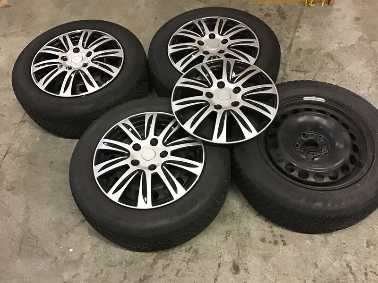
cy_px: 142
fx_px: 339
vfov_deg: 45.4
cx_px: 189
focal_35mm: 31
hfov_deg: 58.4
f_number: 2.4
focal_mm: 3.3
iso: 320
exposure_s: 1/17
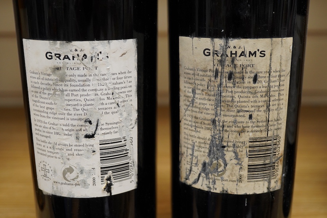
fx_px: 409
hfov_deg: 43.6
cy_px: 109
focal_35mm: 45
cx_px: 164
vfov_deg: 29.9
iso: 1250
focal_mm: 30
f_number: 8
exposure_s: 1/125
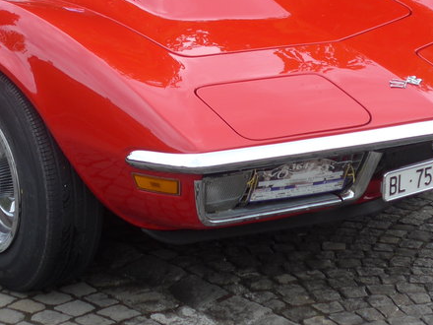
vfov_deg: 12.2
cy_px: -3
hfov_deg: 16.3
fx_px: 1501
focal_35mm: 120
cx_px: 117
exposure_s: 1/500
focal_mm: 9
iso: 80
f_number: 2.8
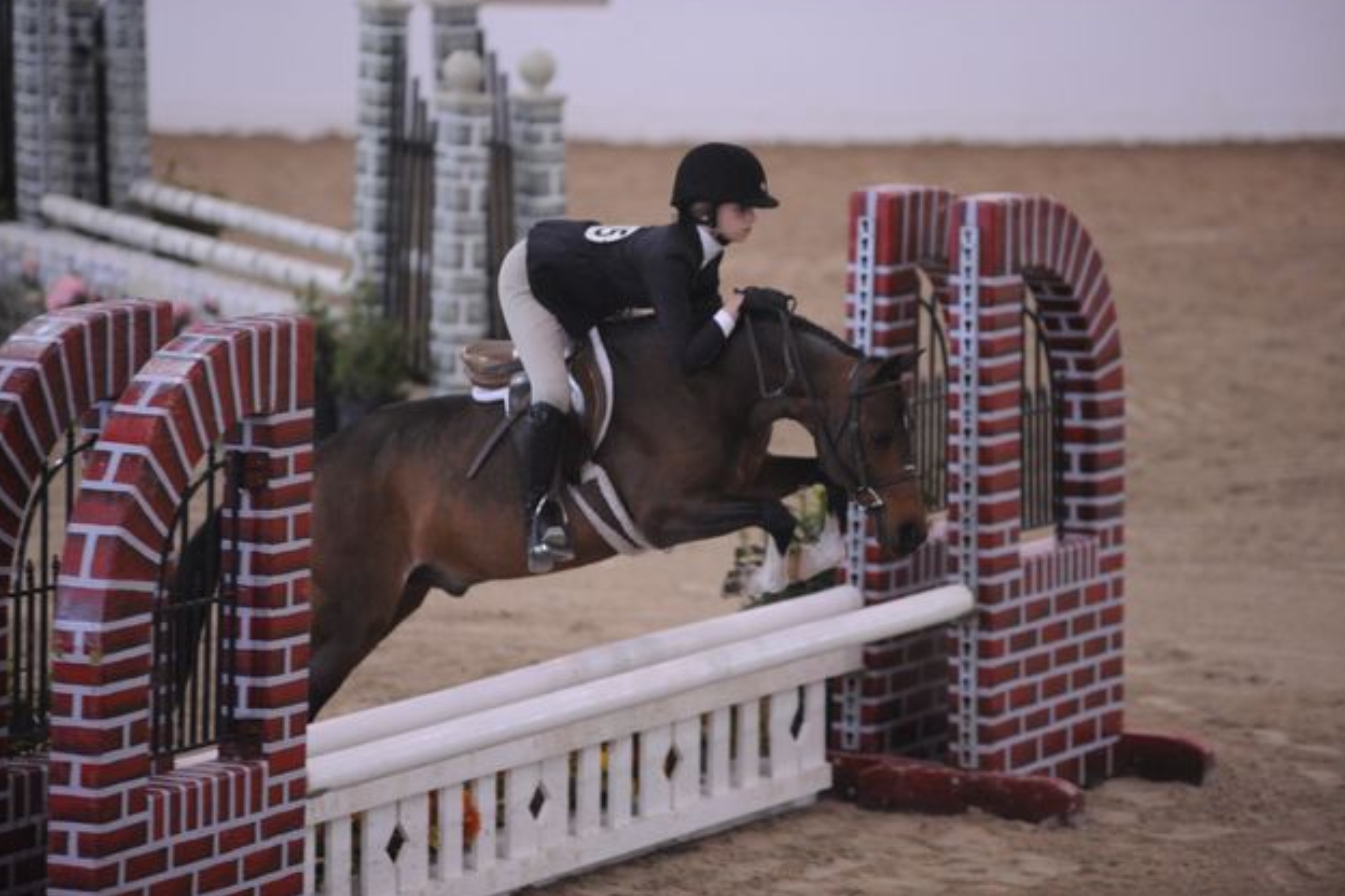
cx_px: 668
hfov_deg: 10.0
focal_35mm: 205
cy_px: 444
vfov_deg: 6.7
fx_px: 7658
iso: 5000
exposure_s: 1/400
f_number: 2.8
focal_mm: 200
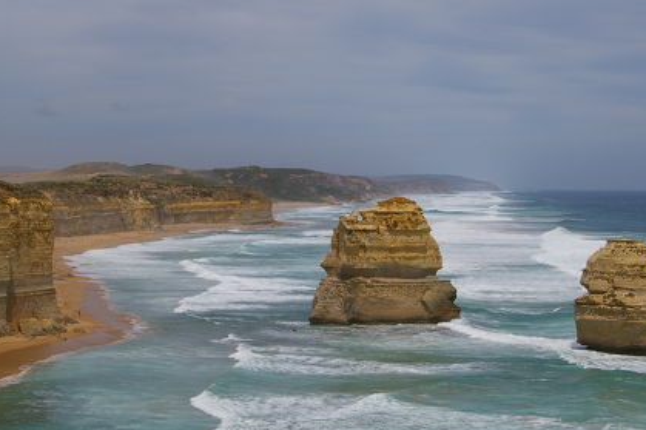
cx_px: 224
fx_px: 1377
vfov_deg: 17.7
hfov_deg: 26.3
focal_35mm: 77
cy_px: 186
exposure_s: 1/500
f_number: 13
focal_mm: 33
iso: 200
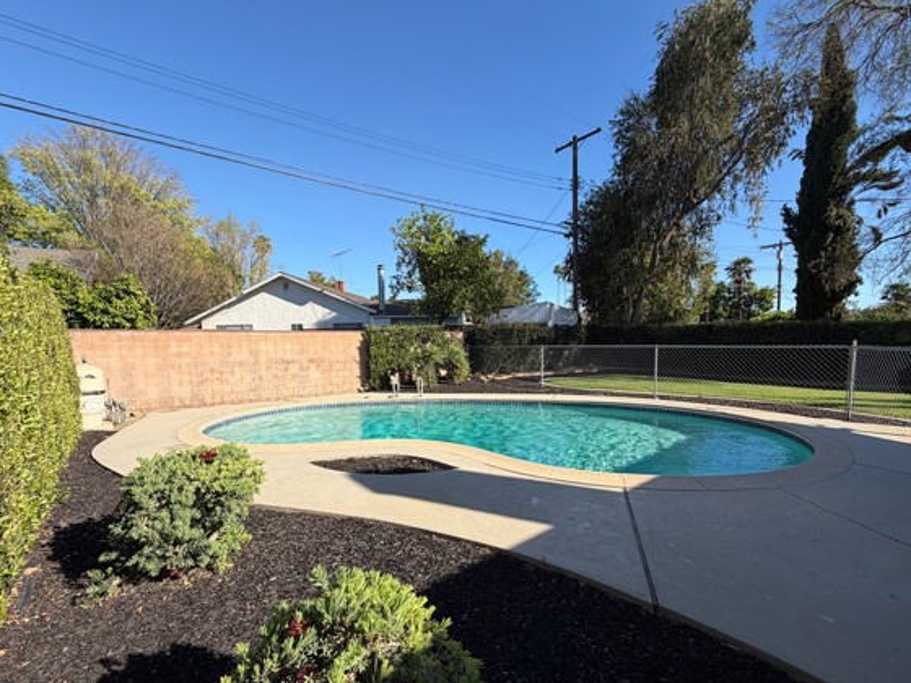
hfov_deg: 94.5
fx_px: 421
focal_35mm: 16
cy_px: 372
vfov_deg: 77.9
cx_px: 460
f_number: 2.2
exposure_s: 1/770
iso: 32
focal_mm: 2.22
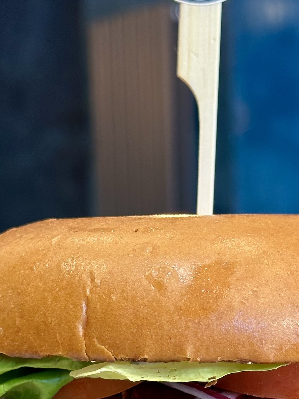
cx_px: 199
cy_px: 334
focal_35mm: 110
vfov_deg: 17.7
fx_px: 1266
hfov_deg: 13.4
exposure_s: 1/50
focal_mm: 6.86
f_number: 1.78
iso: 250
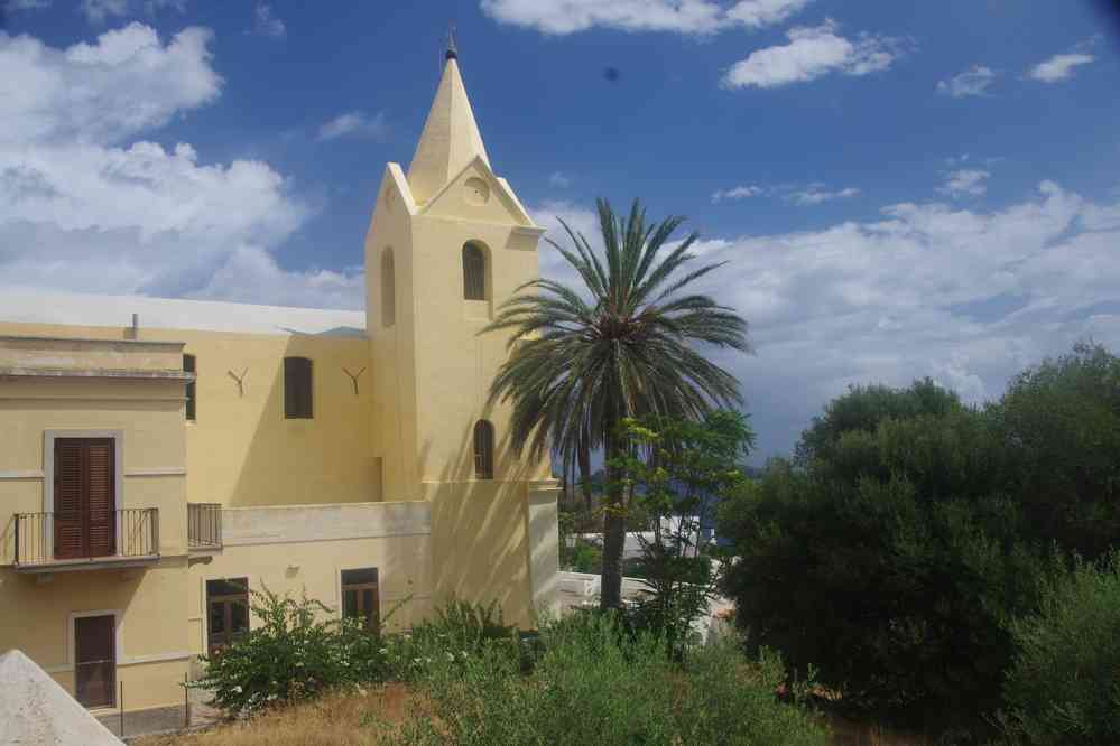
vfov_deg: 42.3
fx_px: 964
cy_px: 373
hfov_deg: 60.3
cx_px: 560
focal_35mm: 31
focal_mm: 20.6
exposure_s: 1/100
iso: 100
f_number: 11
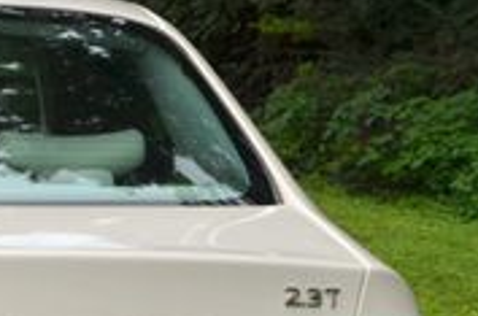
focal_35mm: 130
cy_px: 346
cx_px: -149
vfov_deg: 10.4
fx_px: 1721
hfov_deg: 15.1
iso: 180
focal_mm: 24
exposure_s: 1/250
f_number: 8
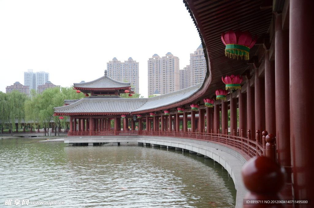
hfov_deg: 37.9
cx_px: 157
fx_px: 457
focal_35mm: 52
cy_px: 104
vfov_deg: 25.6
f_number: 4.5
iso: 2000
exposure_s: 1/160
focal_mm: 35
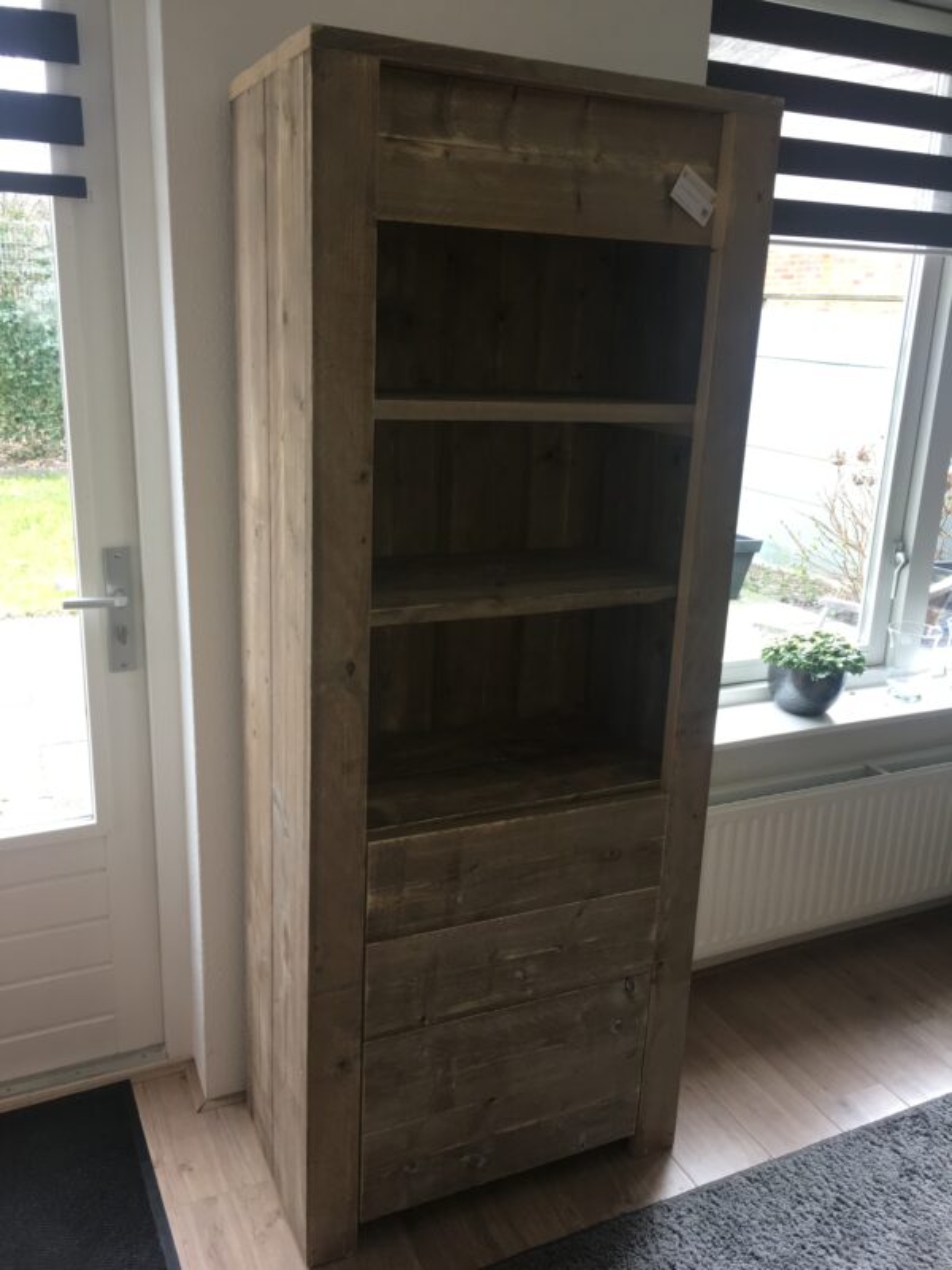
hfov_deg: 48.2
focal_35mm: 29
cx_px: 476
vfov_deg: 61.7
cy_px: 635
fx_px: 1063
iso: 50
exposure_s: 1/33
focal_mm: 4.15
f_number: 2.2
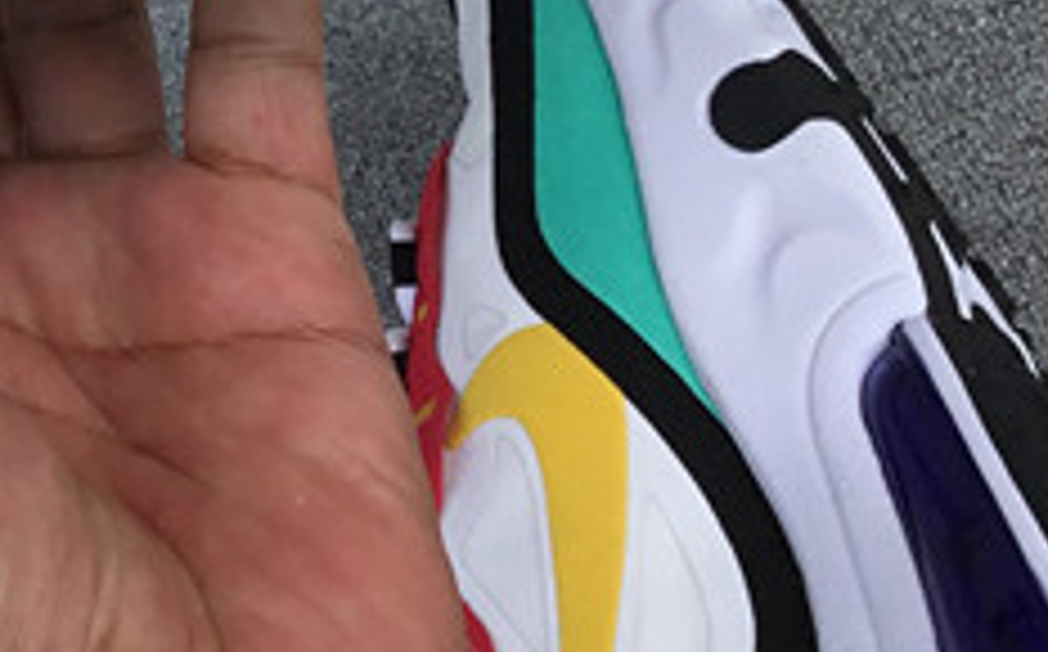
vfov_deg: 11.1
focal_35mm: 113
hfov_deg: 17.7
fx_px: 3224
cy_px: -364
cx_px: -171
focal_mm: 3.3
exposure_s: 1/612
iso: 25
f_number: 2.4
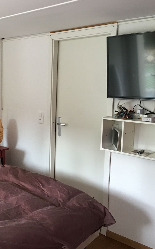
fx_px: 284
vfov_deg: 47.2
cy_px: 125
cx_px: 29
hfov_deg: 29.8
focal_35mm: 42
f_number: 2.2
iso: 80
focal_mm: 4.15
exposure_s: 1/17
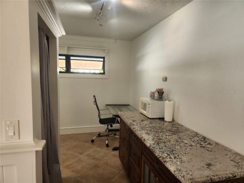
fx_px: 162
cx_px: 122
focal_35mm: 23
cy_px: 92
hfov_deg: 73.9
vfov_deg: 58.9
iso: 80
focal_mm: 5.4
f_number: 1.8
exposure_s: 1/120
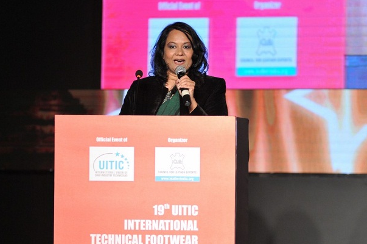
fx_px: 2215
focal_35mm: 218
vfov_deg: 6.3
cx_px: 171
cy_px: 119
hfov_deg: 9.5
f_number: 2.8
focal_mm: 125
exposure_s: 1/160
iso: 640
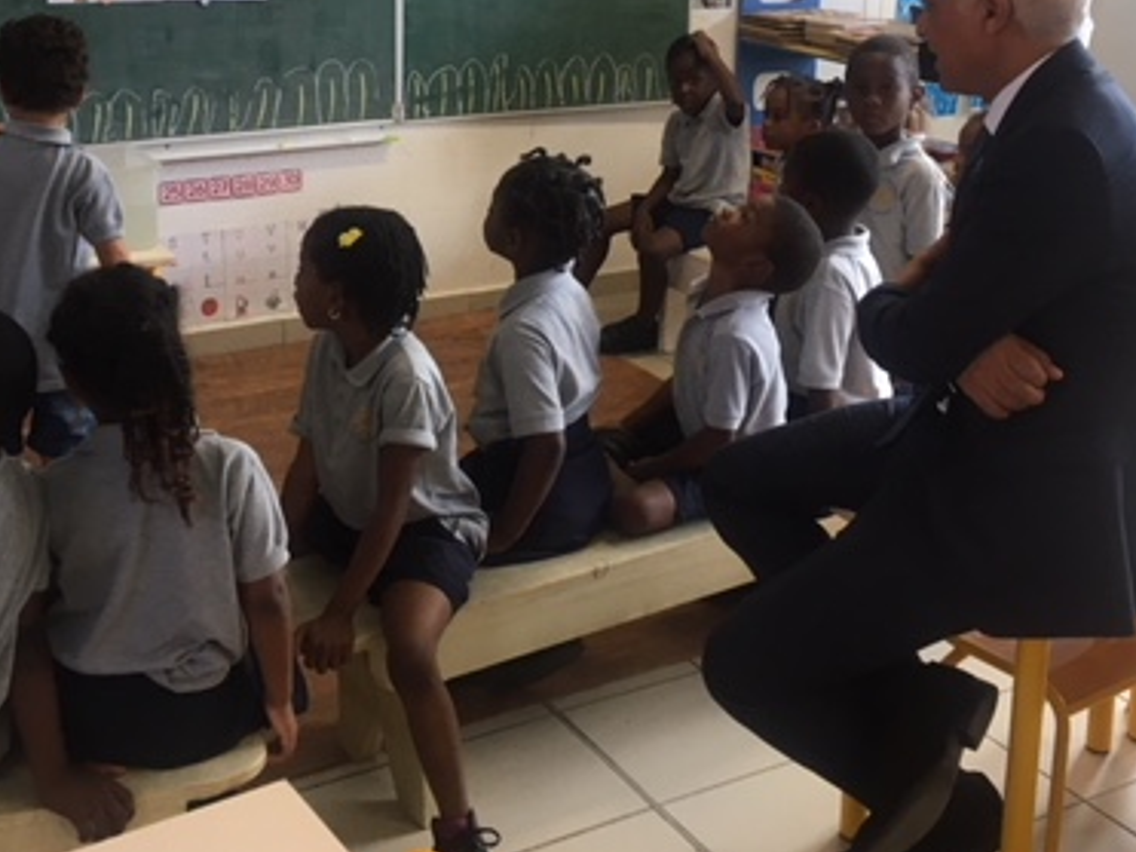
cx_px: 517
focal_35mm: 50
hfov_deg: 38.2
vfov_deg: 28.4
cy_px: 162
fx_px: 1640
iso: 50
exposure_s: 1/33
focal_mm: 4.15
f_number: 2.2
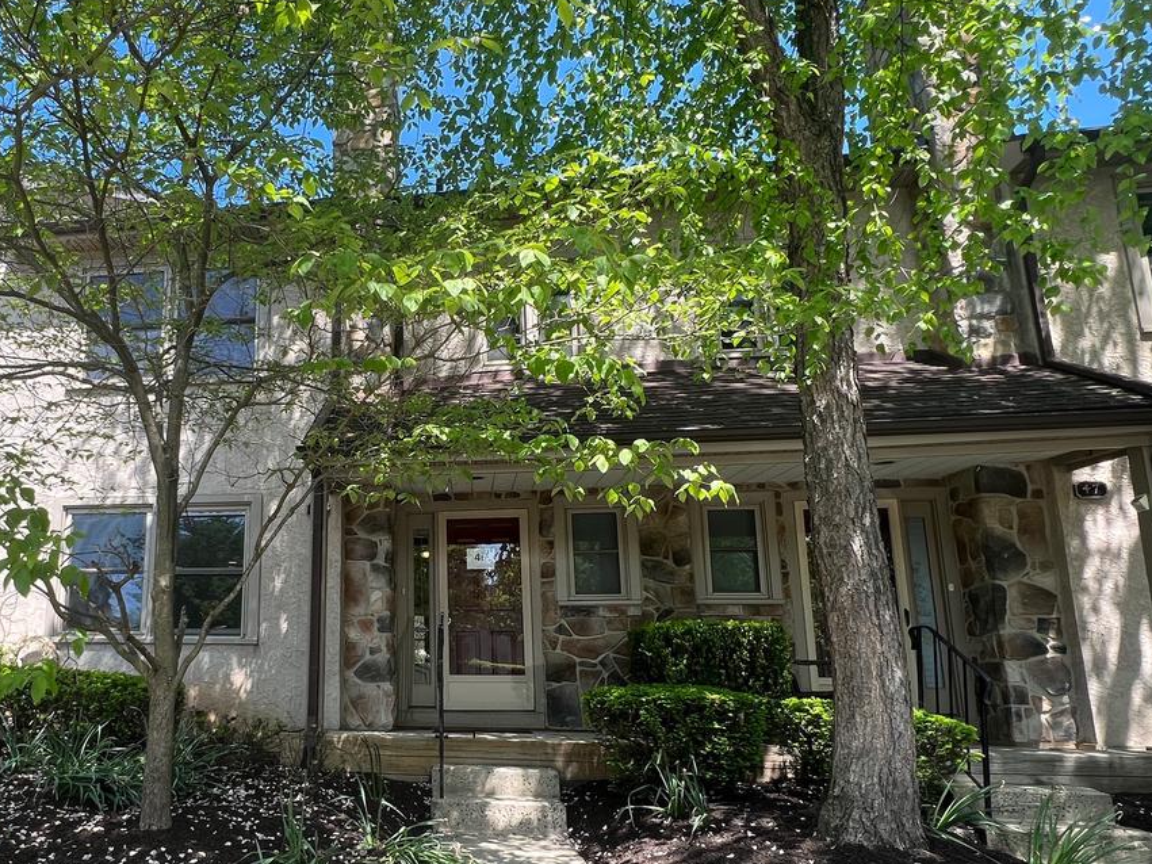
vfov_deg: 60.2
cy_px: 542
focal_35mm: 22
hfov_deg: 72.8
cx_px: 337
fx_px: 732
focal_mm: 1.57
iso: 32
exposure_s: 1/304
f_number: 1.8
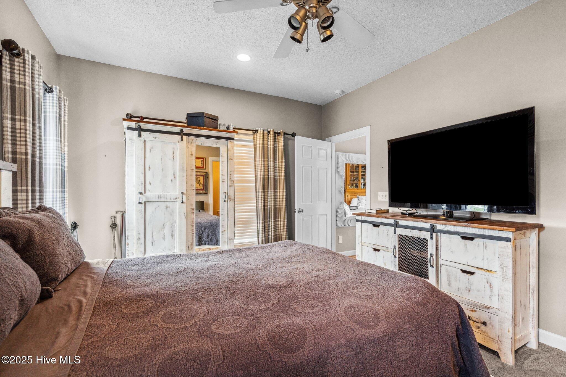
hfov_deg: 96.7
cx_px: 283
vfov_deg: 73.7
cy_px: 188
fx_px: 252
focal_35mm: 16
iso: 500
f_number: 8
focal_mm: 16
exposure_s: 1/13
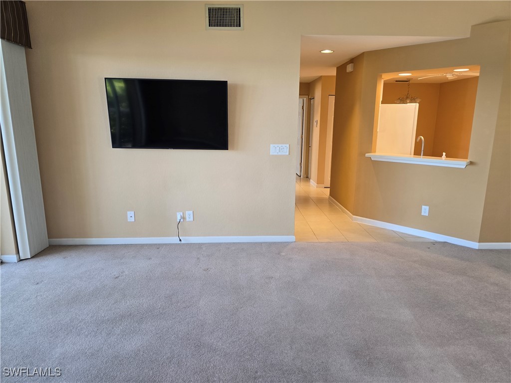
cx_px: 256
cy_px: 192
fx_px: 340
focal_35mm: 23
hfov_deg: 73.9
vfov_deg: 58.9
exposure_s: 1/120
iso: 100
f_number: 1.7
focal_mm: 6.3
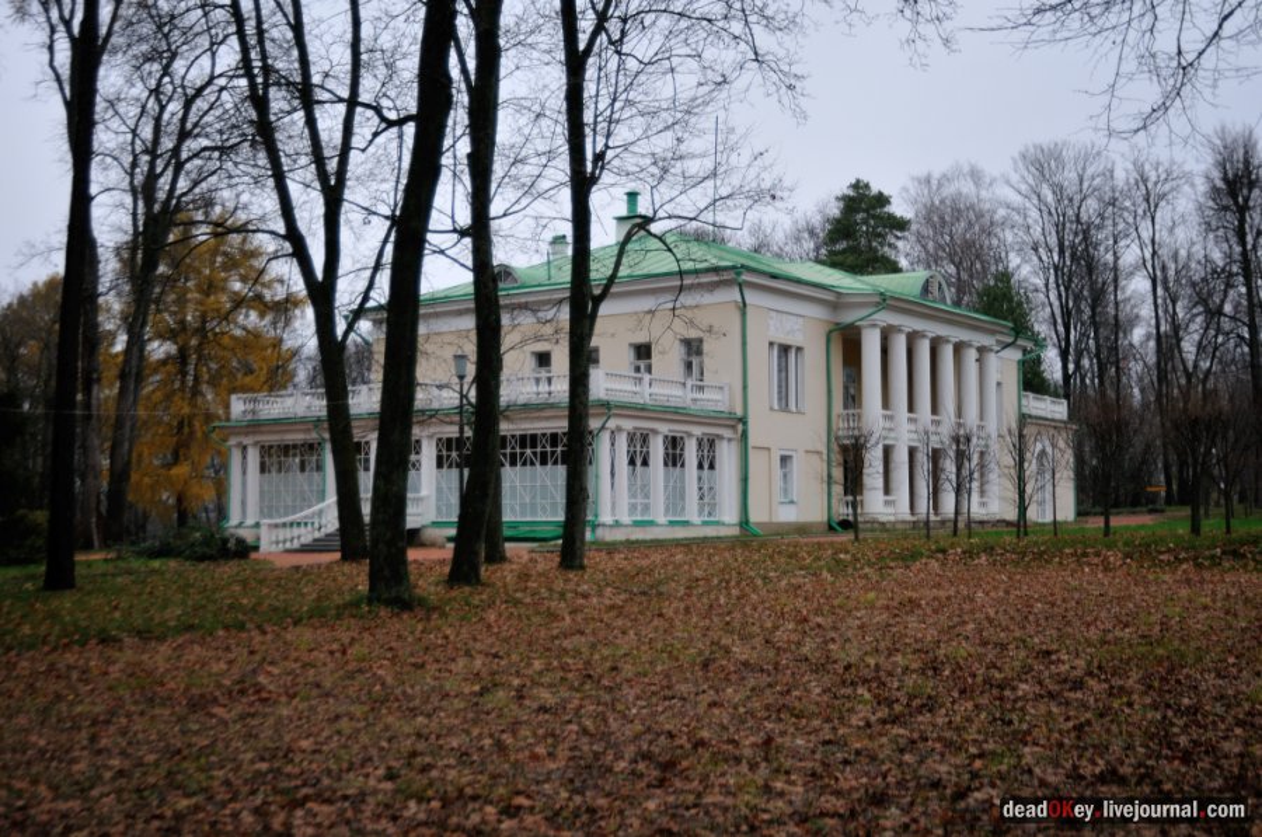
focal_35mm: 48
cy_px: 418
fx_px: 1680
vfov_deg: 28.0
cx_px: 631
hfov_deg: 41.2
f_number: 3.8
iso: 320
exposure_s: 1/125
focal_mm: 32
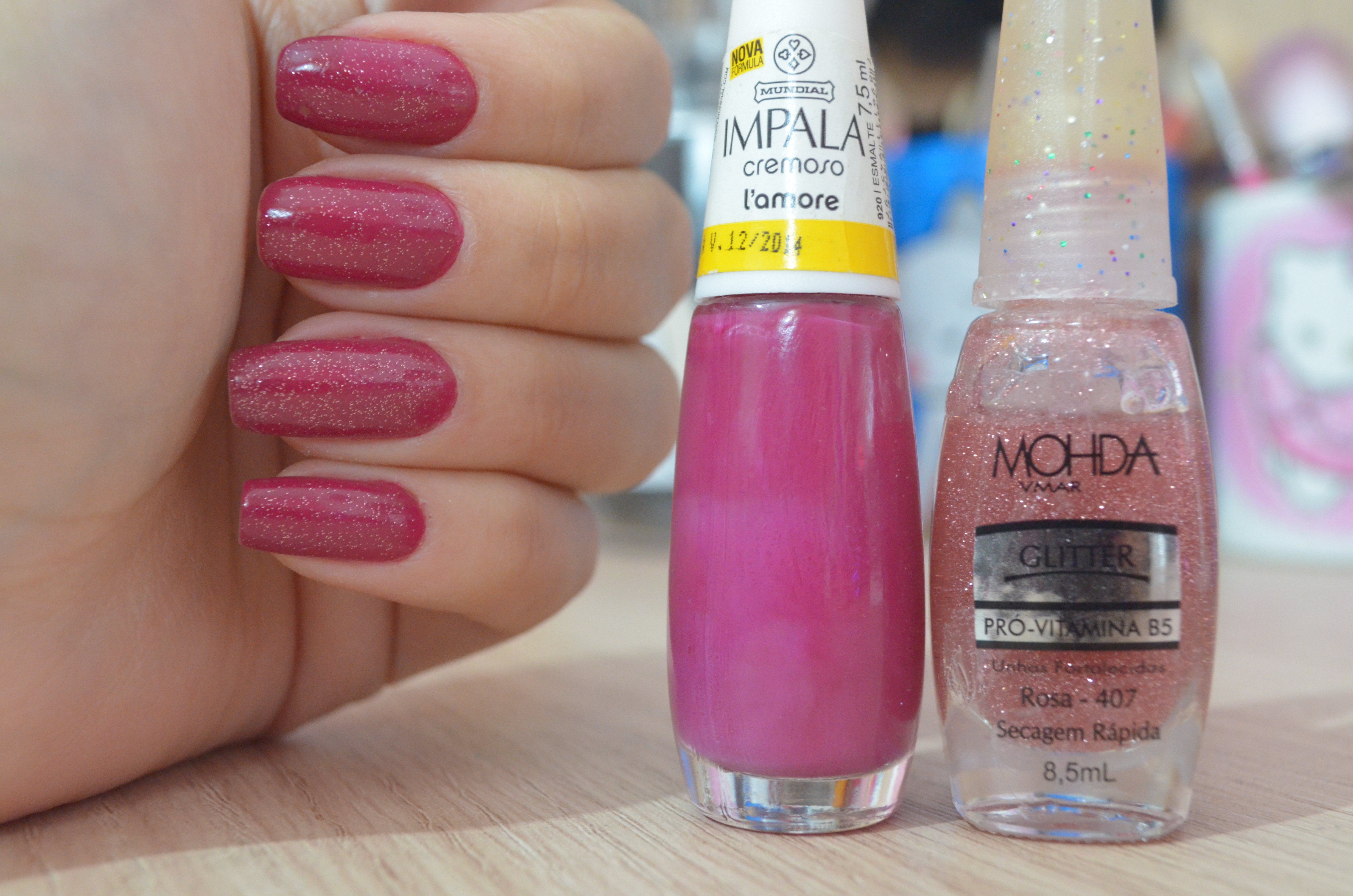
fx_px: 1688
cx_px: 676
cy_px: 448
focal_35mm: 45
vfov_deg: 29.7
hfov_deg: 43.7
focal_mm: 30
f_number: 6.3
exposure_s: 1/10
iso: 3200
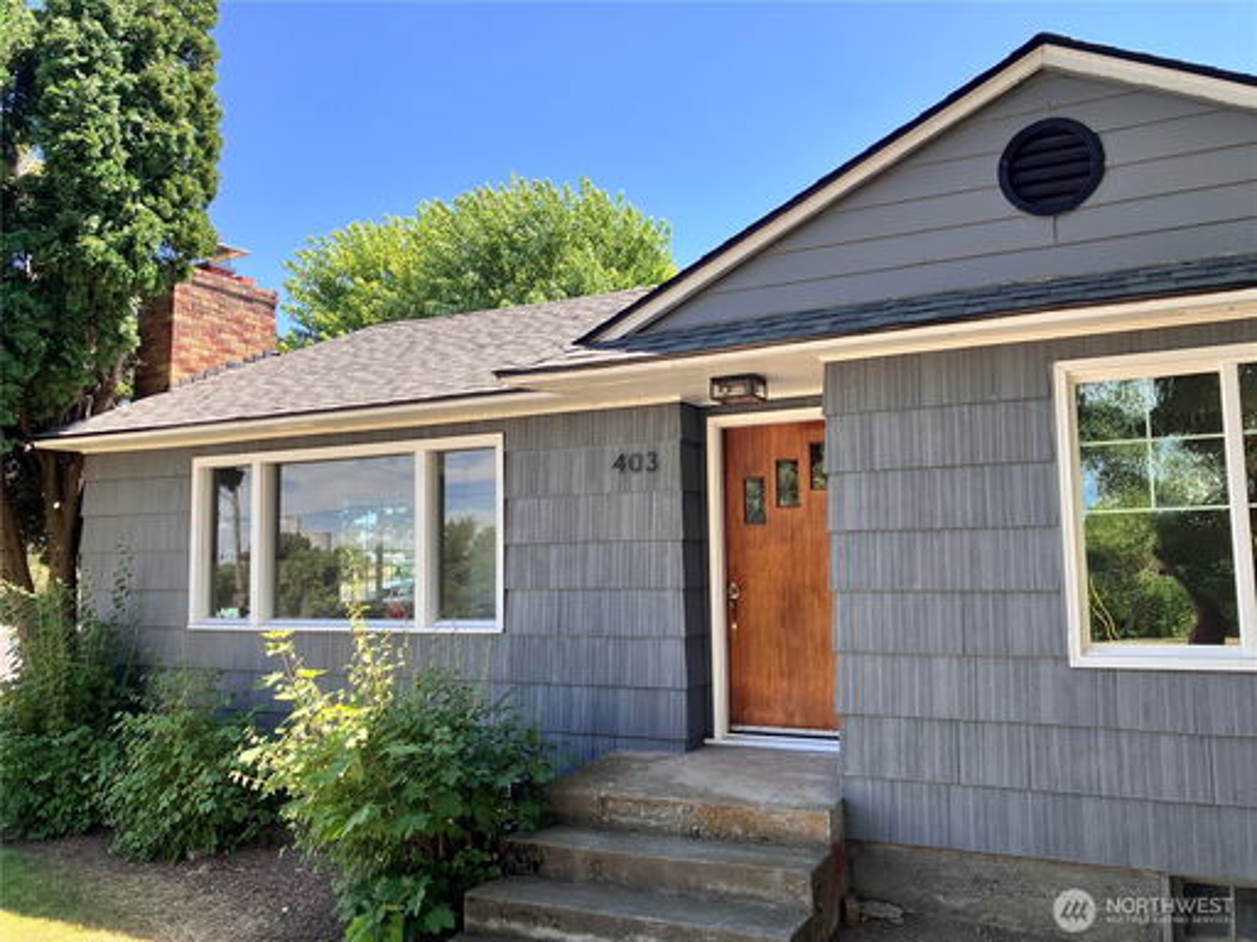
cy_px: 471
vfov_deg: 49.7
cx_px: 628
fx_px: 1017
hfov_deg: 63.4
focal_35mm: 28
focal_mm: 3.99
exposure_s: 1/433
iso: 32
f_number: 1.8
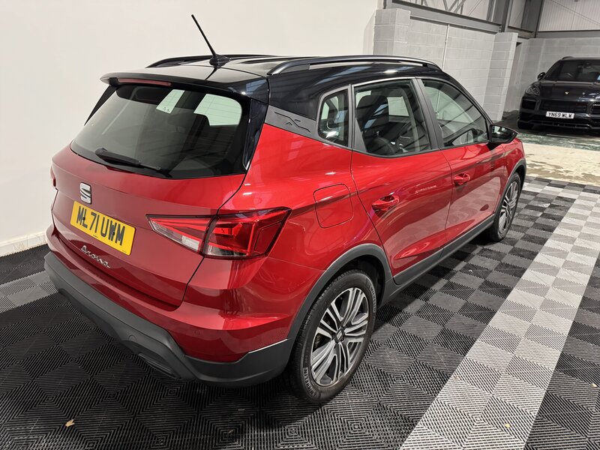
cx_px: 300
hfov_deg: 71.6
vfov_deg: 56.8
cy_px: 225
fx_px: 416
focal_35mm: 24
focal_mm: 6.76
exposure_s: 1/50
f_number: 1.78
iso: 640
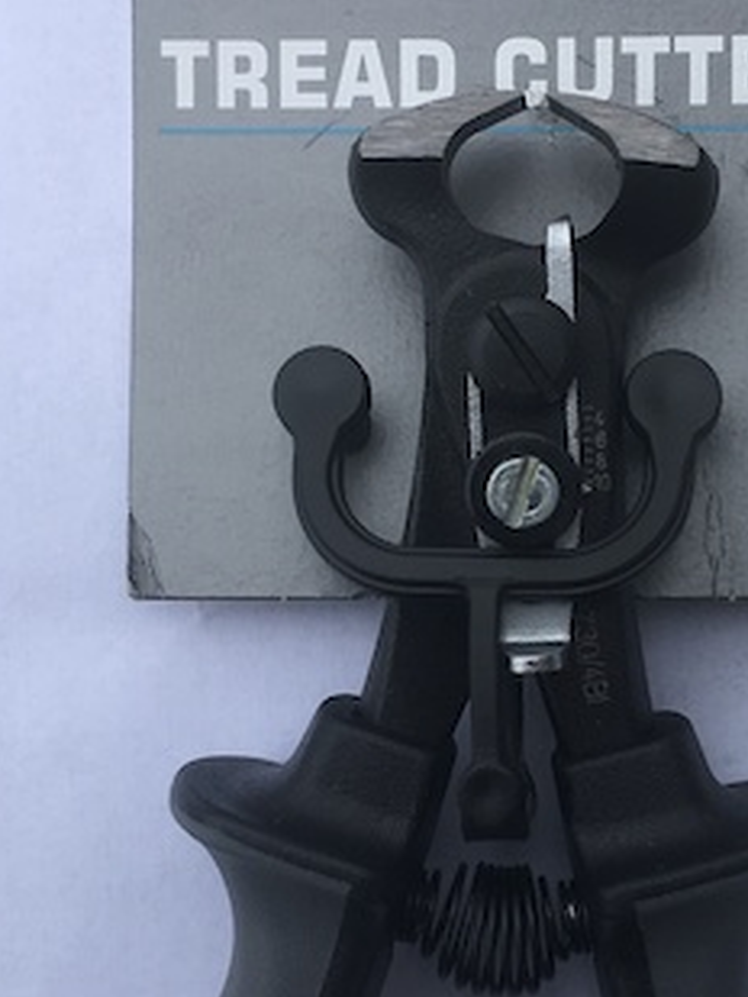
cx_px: 561
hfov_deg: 19.5
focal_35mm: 75
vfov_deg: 26.0
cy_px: 565
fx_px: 2159
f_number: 2.2
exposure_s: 1/1672
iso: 25
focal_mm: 4.15
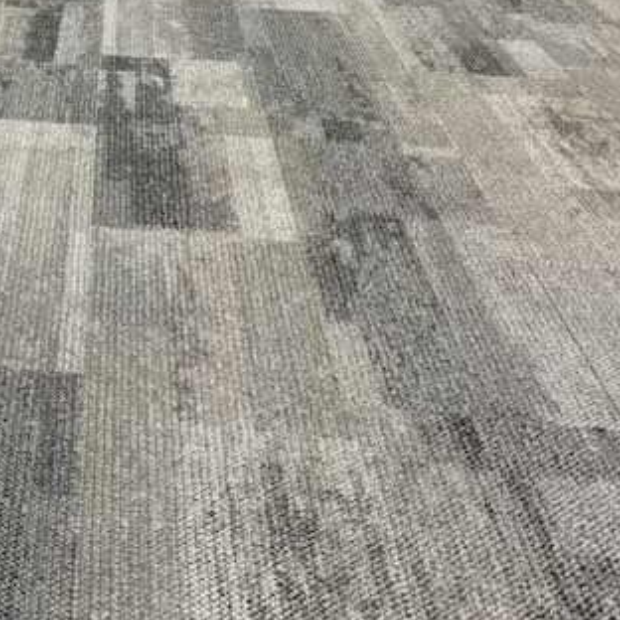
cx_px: -457
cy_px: 38
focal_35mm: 87
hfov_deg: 16.9
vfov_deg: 19.5
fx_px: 1763
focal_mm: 6.76
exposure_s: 1/60
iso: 160
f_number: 1.78
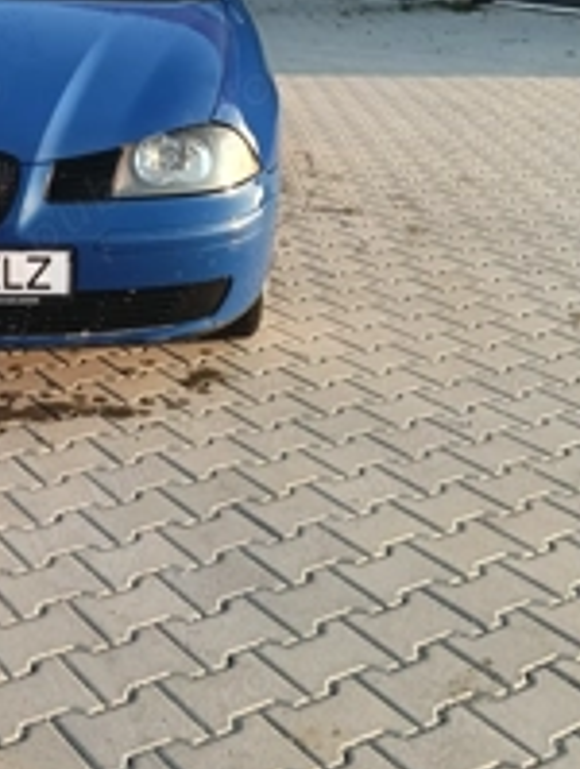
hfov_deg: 25.9
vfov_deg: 35.0
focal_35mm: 54
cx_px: 12
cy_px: 224
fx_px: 1203
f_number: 1.8
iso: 50
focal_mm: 3.98
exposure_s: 1/134
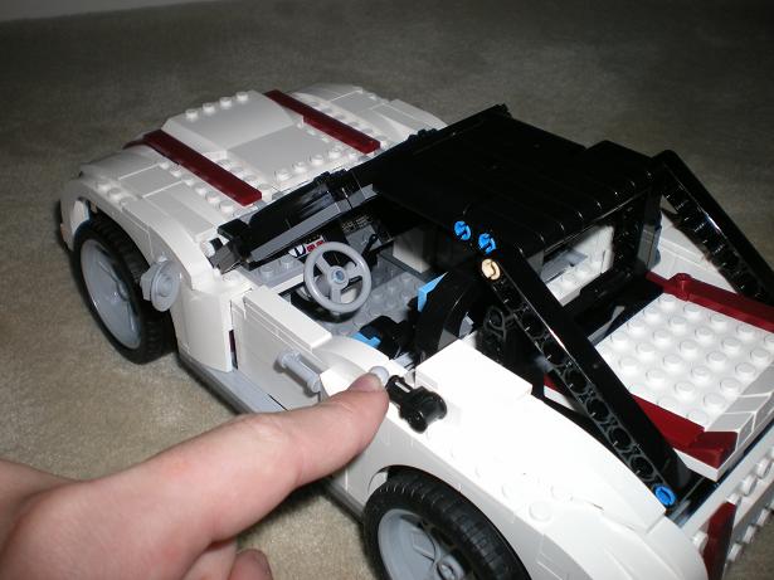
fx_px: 849
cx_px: 387
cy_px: 290
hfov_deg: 49.0
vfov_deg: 37.7
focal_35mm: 38
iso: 64
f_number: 3.1
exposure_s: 1/60
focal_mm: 6.3
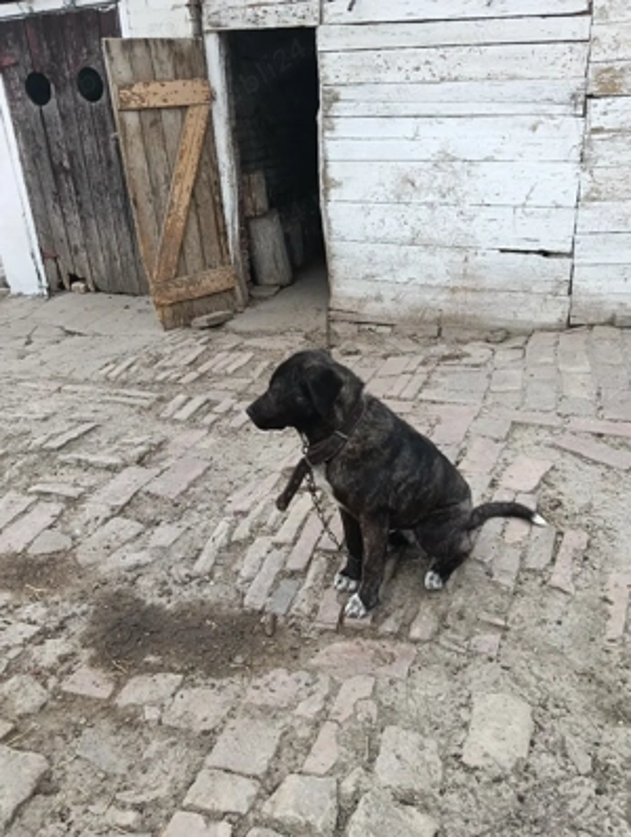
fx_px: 654
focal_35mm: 27
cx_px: 316
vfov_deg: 65.2
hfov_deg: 51.5
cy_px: 418
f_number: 1.8
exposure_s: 1/50.3
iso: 64
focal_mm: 3.98
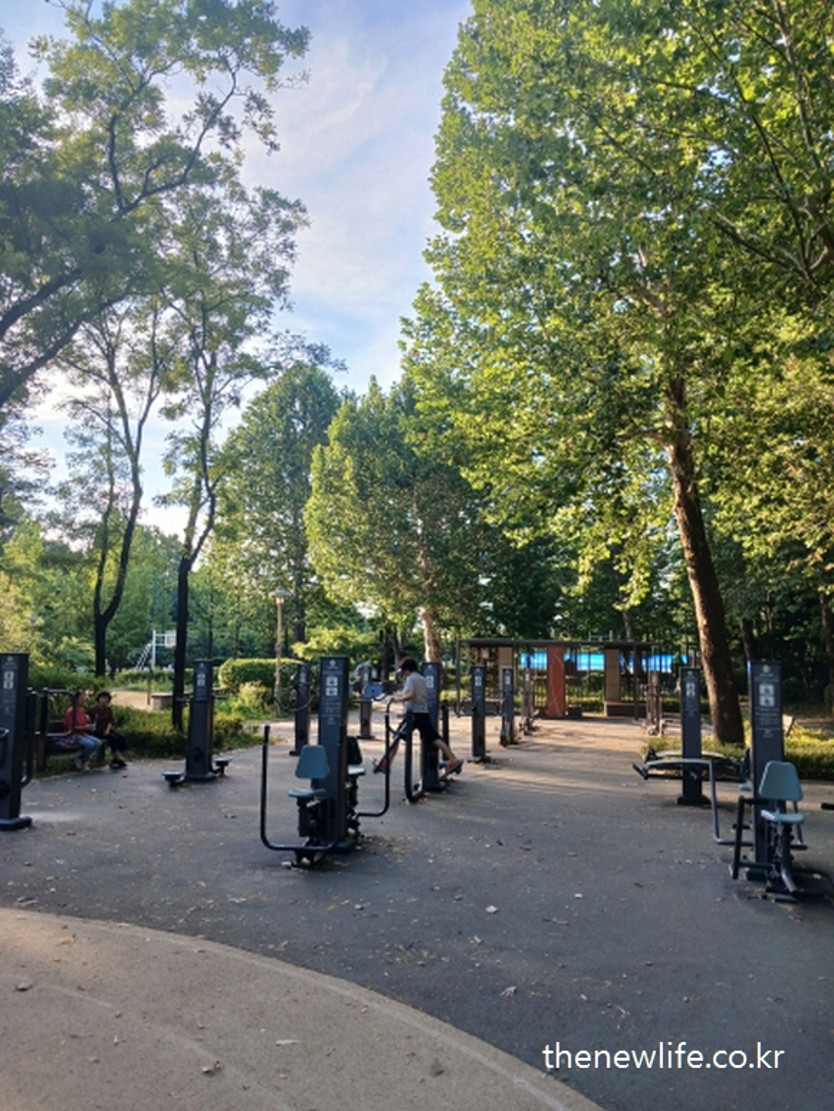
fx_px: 867
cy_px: 556
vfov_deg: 65.3
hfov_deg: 51.4
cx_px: 417
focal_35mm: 27
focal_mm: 4
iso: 25
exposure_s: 1/100
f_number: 1.8
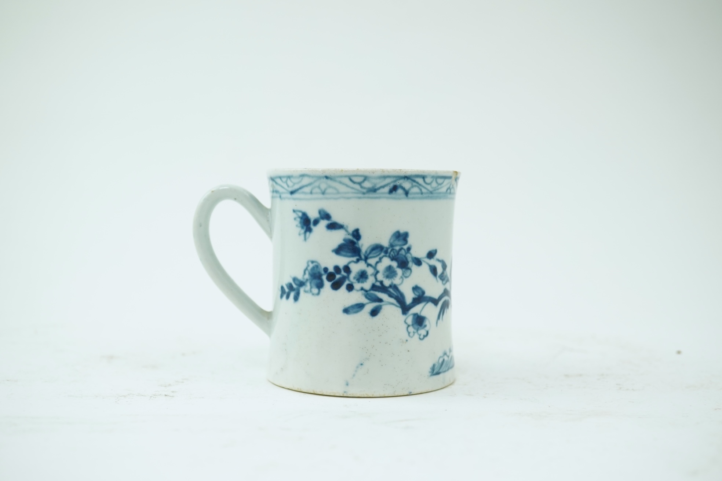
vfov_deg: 29.9
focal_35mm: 45
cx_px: 361
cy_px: 240
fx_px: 902
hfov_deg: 43.6
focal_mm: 30
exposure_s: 1/60
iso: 640
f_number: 9
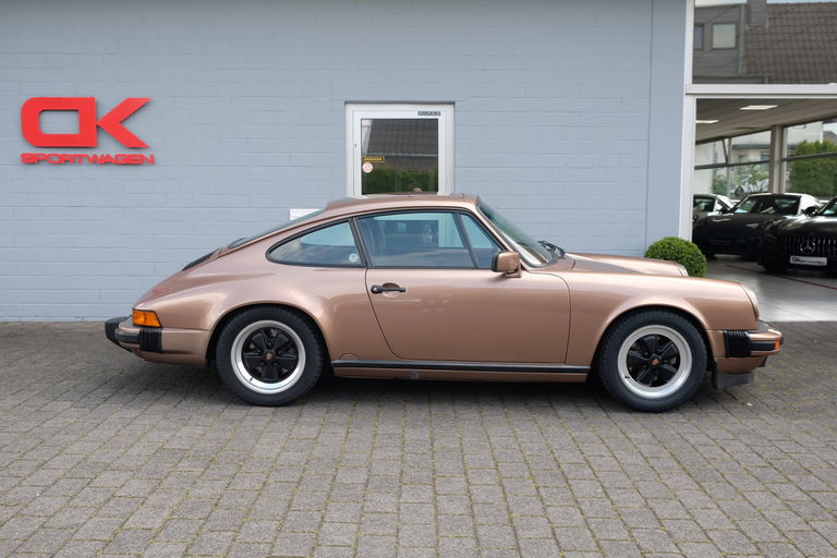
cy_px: 279
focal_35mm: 33
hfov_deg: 57.2
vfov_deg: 40.0
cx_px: 418
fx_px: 767
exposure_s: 1/125
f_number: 5.6
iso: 200
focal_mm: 22.3
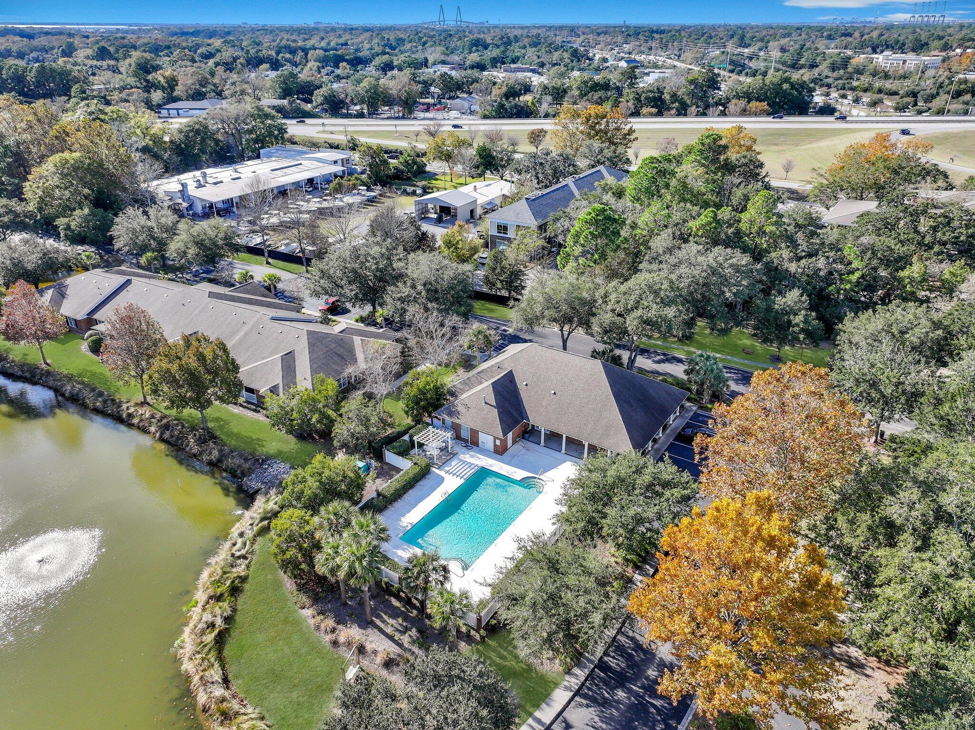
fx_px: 676
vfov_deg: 56.8
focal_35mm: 24
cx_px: 488
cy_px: 365
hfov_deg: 71.6
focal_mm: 12.29
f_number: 2.8
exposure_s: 1/800
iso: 100
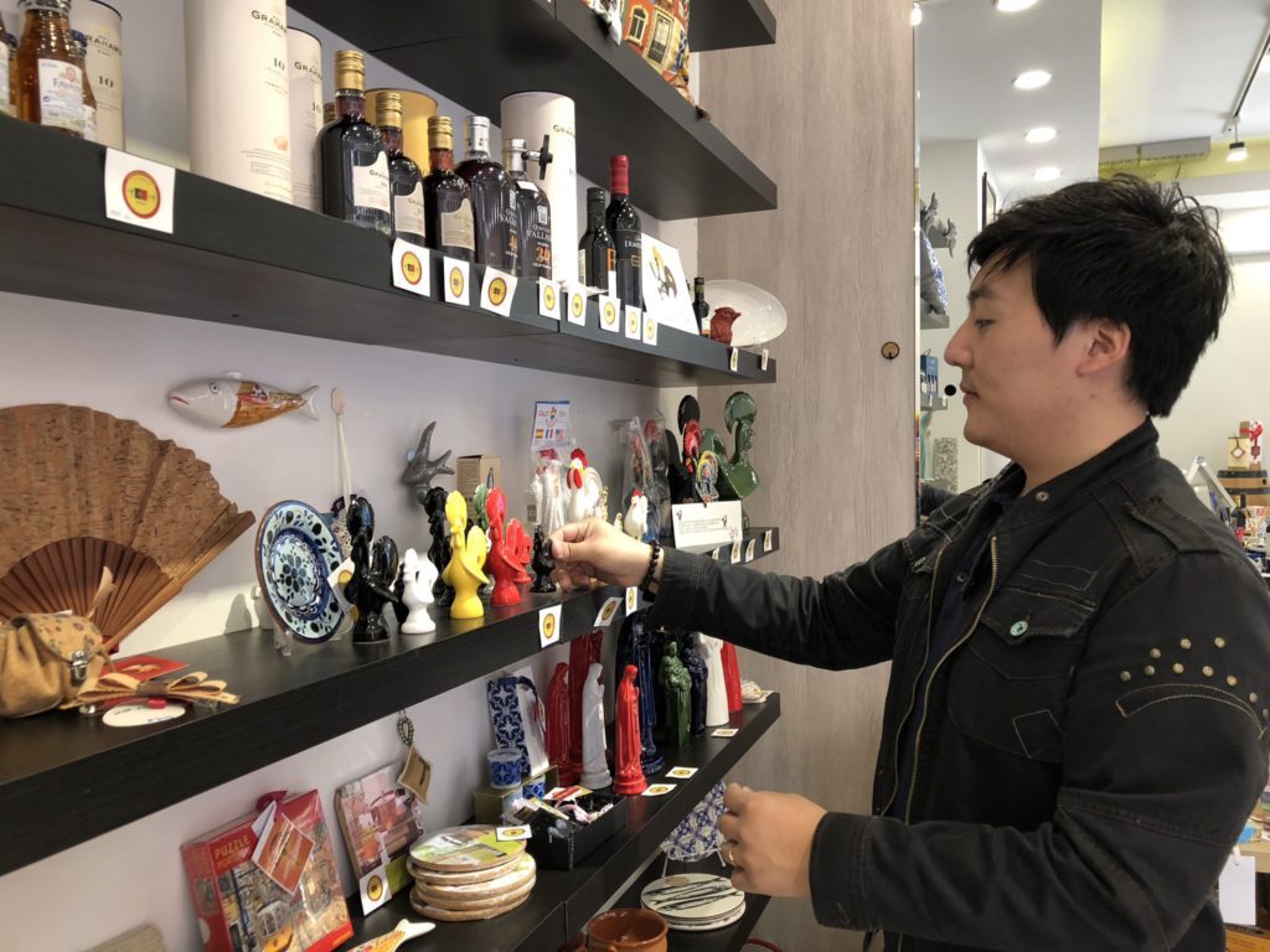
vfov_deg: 49.7
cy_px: 476
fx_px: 1027
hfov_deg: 63.4
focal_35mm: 28
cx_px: 635
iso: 40
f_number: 1.8
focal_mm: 3.99
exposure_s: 1/20
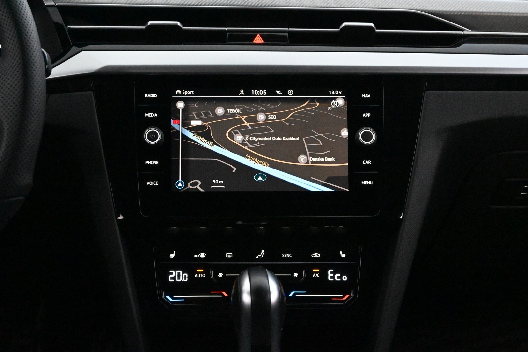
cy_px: 176
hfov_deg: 32.6
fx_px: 902
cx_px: 264
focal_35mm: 62
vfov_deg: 22.1
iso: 18000
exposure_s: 1/60
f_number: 5.6
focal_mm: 41
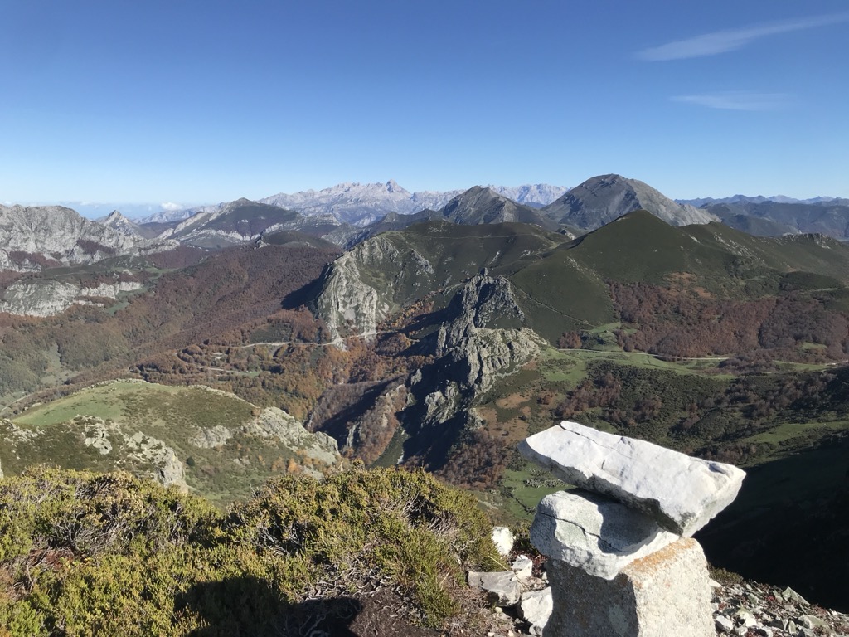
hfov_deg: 63.4
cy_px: 318
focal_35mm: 28
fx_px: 687
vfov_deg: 49.7
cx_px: 424
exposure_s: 1/2398
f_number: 1.8
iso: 20
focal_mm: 3.99
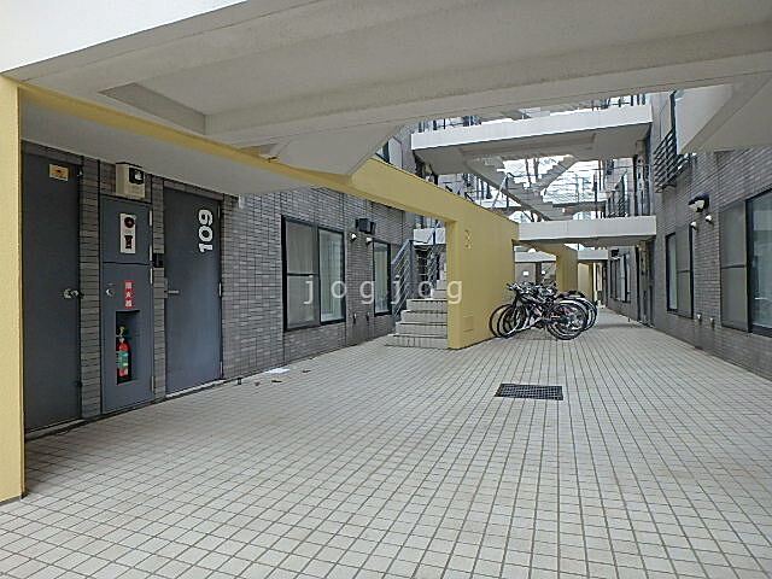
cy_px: 290
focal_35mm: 21
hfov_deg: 79.0
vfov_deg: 63.4
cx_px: 386
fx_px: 468
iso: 160
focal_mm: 3.7
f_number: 3.5
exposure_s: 1/60
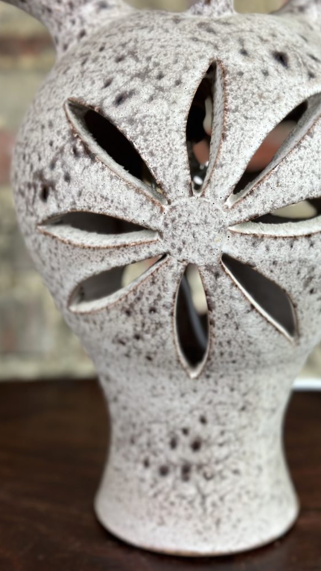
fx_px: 802
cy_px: 287
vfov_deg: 39.2
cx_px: 192
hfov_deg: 22.6
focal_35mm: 53
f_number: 1.78
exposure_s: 1/100
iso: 100
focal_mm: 6.86
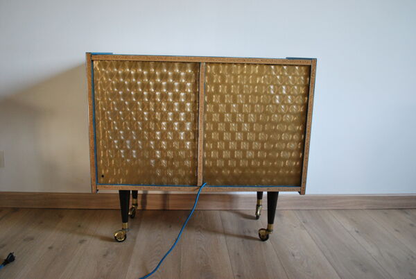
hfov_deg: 57.2
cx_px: 208
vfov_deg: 40.1
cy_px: 140
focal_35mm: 33
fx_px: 382
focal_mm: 22
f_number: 4
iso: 1000
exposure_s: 1/30
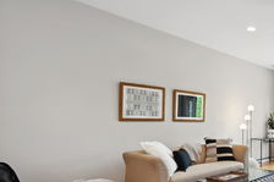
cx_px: 265
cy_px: 125
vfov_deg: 42.8
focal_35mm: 30
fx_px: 228
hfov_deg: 51.5
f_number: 9
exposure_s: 1/6
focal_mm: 14
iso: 100
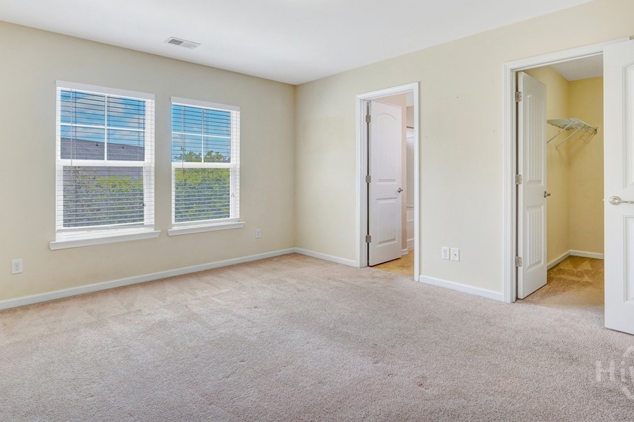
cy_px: 175
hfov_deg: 82.3
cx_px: 312
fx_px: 362
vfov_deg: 60.1
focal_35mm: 21
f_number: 9
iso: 320
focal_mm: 17.5
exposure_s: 1/100
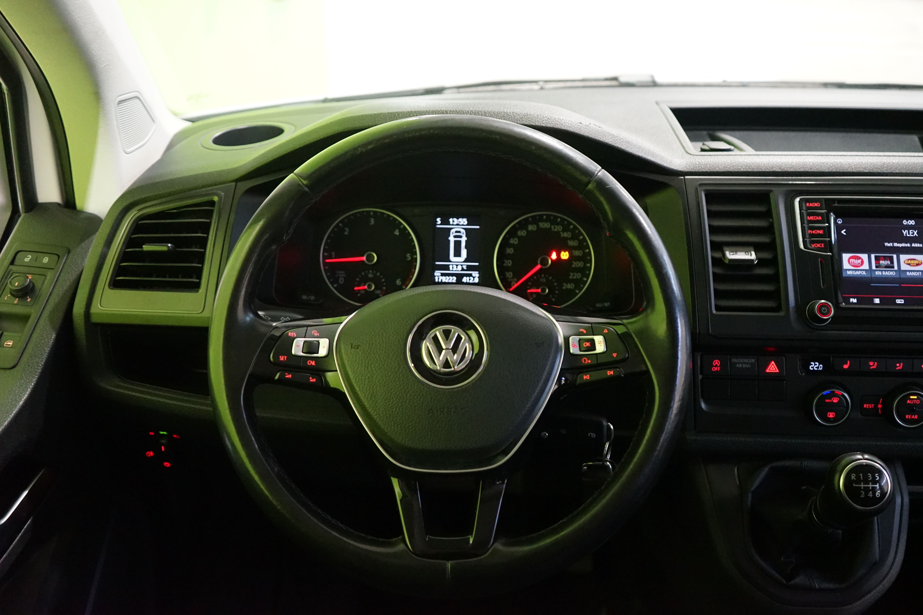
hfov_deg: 57.2
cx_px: 462
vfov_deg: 40.0
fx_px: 846
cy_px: 308
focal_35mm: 33
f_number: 4
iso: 6400
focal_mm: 33
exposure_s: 1/60
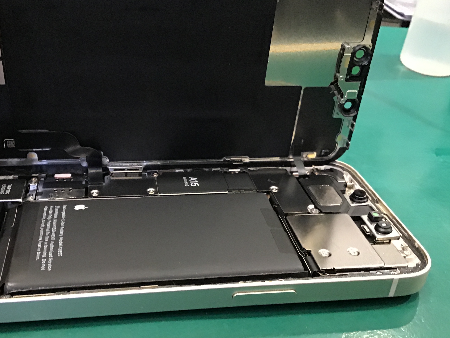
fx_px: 507
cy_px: 180
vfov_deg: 36.8
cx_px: 181
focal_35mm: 39
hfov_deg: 47.6
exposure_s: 1/30
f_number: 2.4
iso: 200
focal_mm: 3.3
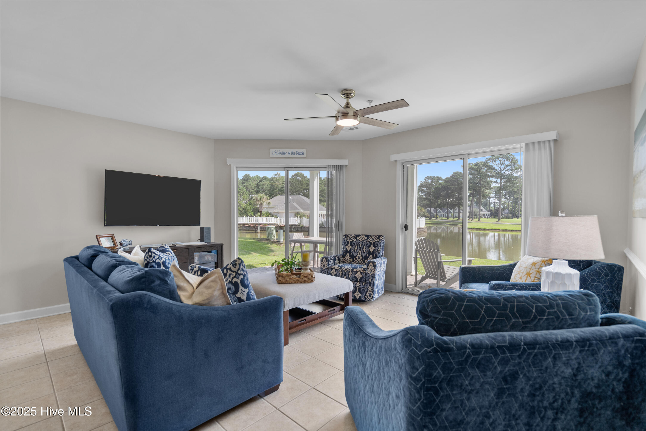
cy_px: 216
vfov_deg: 73.7
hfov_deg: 96.7
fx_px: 287
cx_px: 323
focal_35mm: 16
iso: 400
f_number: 4
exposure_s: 1/40
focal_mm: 16
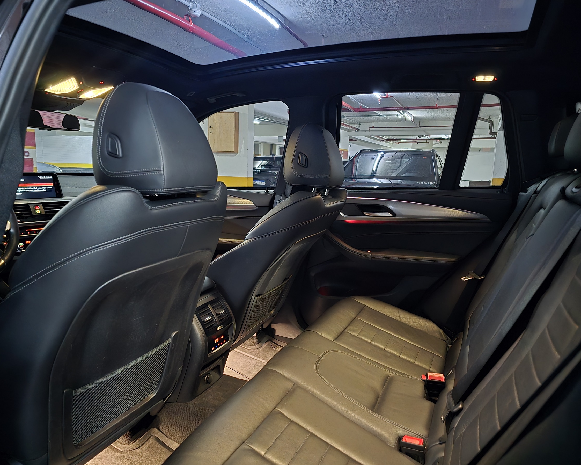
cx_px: 271
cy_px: 233
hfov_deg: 70.2
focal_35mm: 24
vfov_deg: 58.8
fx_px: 413
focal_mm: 6.3
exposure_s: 1/13.4
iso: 3200
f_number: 1.7
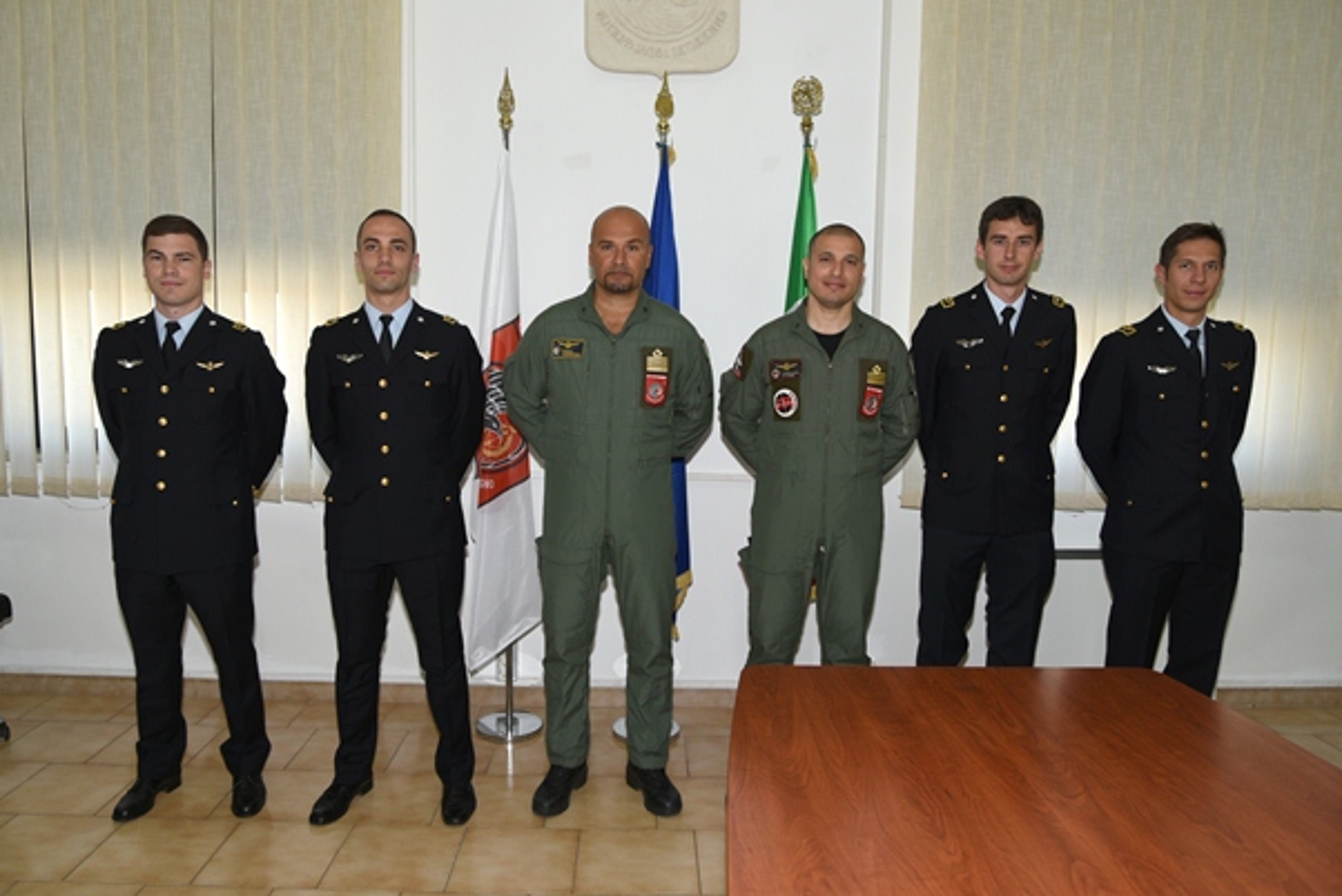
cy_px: 448
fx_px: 895
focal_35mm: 24
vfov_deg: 53.2
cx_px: 671
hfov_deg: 73.7
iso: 400
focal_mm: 24
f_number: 7.1
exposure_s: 1/100
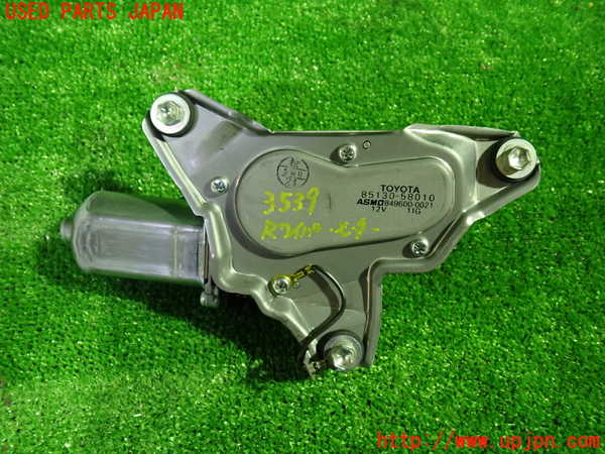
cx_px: 302
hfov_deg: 63.4
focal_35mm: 28
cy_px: 227
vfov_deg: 49.7
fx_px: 489
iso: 800
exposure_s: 1/30
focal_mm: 5.05
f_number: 2.2
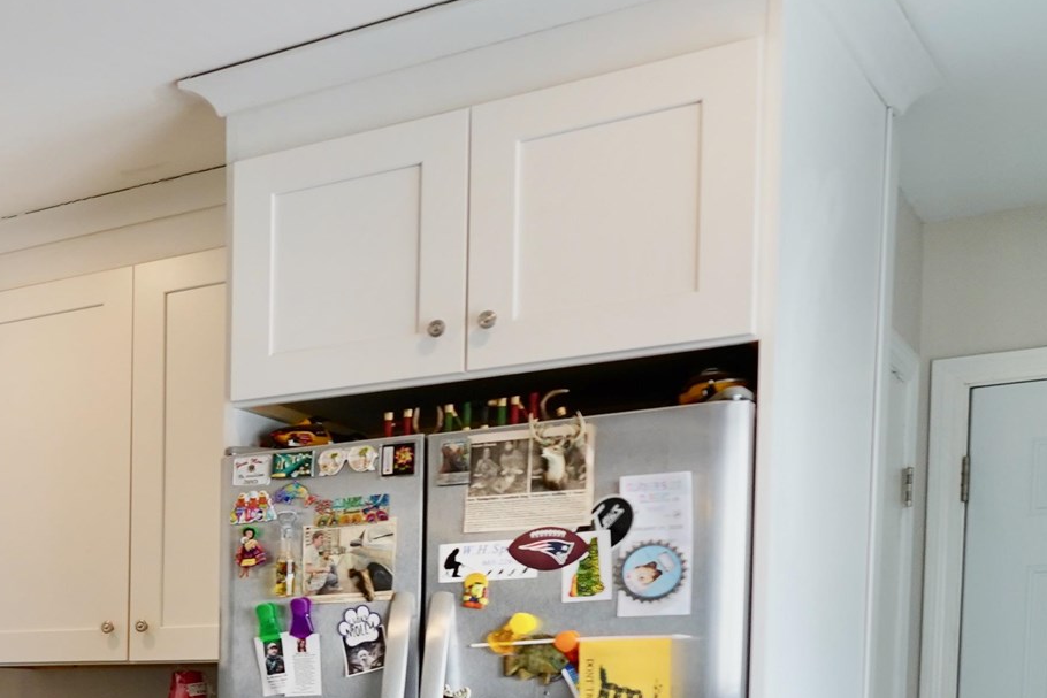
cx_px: -433
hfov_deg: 27.9
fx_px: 1571
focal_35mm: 54
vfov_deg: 23.3
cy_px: 804
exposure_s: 1/160
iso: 500
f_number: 4
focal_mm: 16
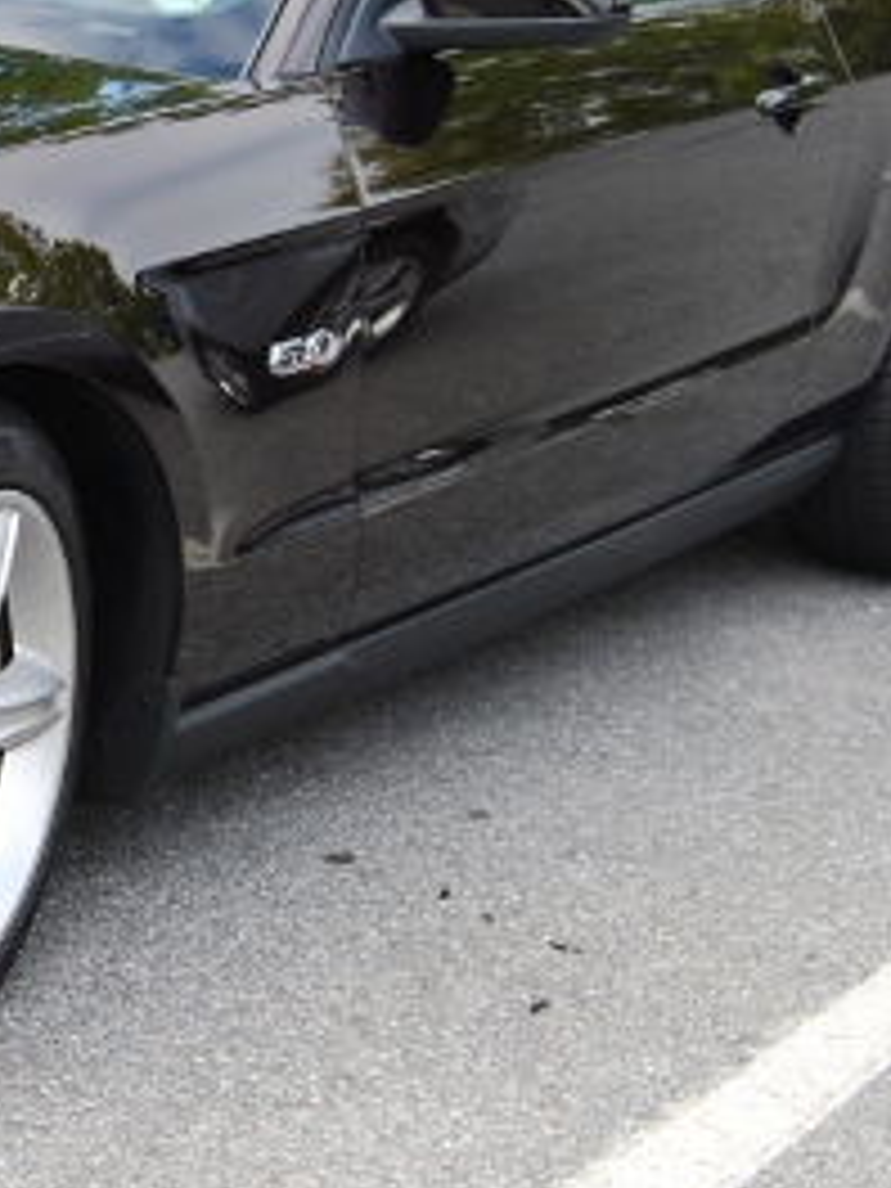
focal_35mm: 91
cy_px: 333
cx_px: -180
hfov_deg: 15.6
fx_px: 3123
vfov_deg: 21.4
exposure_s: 1/125
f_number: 5.6
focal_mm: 26
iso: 180
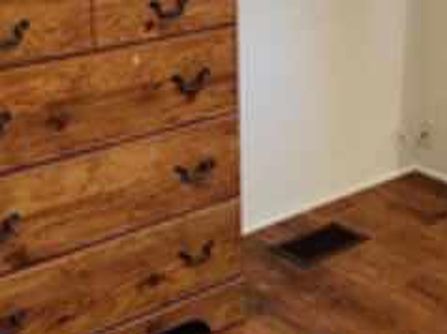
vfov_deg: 20.5
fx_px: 903
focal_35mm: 70
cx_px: 421
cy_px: 30
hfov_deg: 26.6
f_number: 2.2
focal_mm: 2.2
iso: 320
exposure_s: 1/40
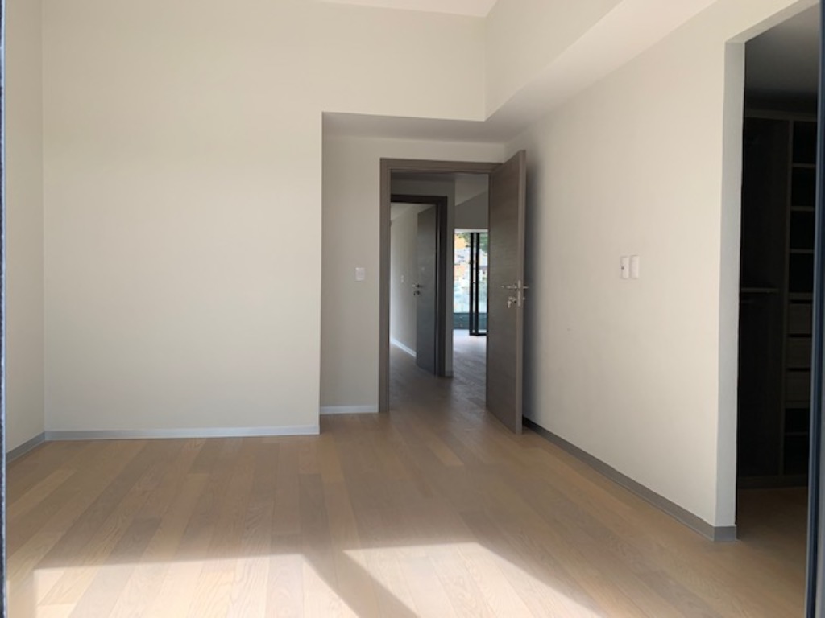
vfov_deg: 53.1
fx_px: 620
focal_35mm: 26
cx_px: 412
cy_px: 309
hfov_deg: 67.3
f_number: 1.8
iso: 25
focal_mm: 4.25
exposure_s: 1/375
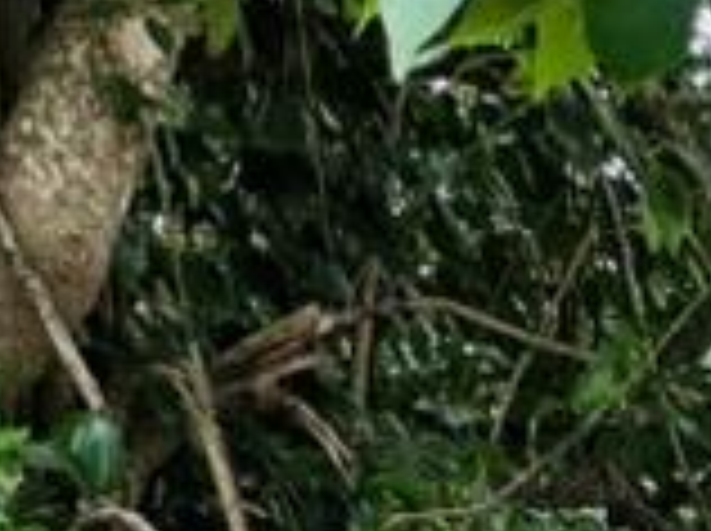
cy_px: 1706
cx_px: 1458
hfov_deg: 16.2
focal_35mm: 91
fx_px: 1866
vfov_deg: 10.2
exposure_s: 1/113
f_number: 2.2
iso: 40
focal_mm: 2.22
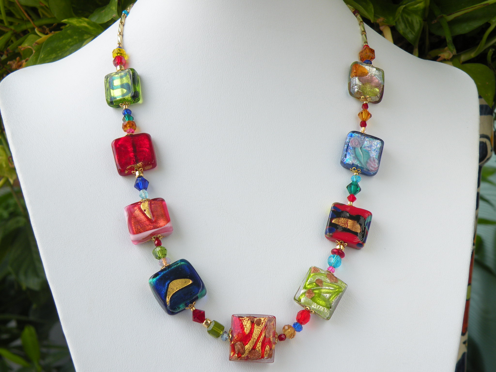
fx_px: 802
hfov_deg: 34.3
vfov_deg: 26.1
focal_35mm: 56
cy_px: 186
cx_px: 248
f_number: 4
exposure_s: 1/98.5
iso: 64
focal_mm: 9.8
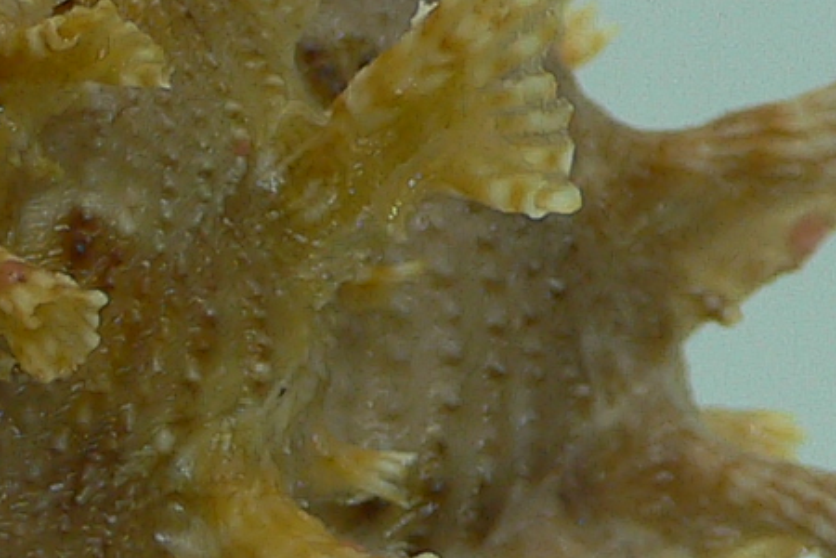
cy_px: 389
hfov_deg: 12.5
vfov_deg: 8.4
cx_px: 56
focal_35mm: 163
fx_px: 3785
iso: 80
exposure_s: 1/60
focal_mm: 4.6
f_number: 2.8
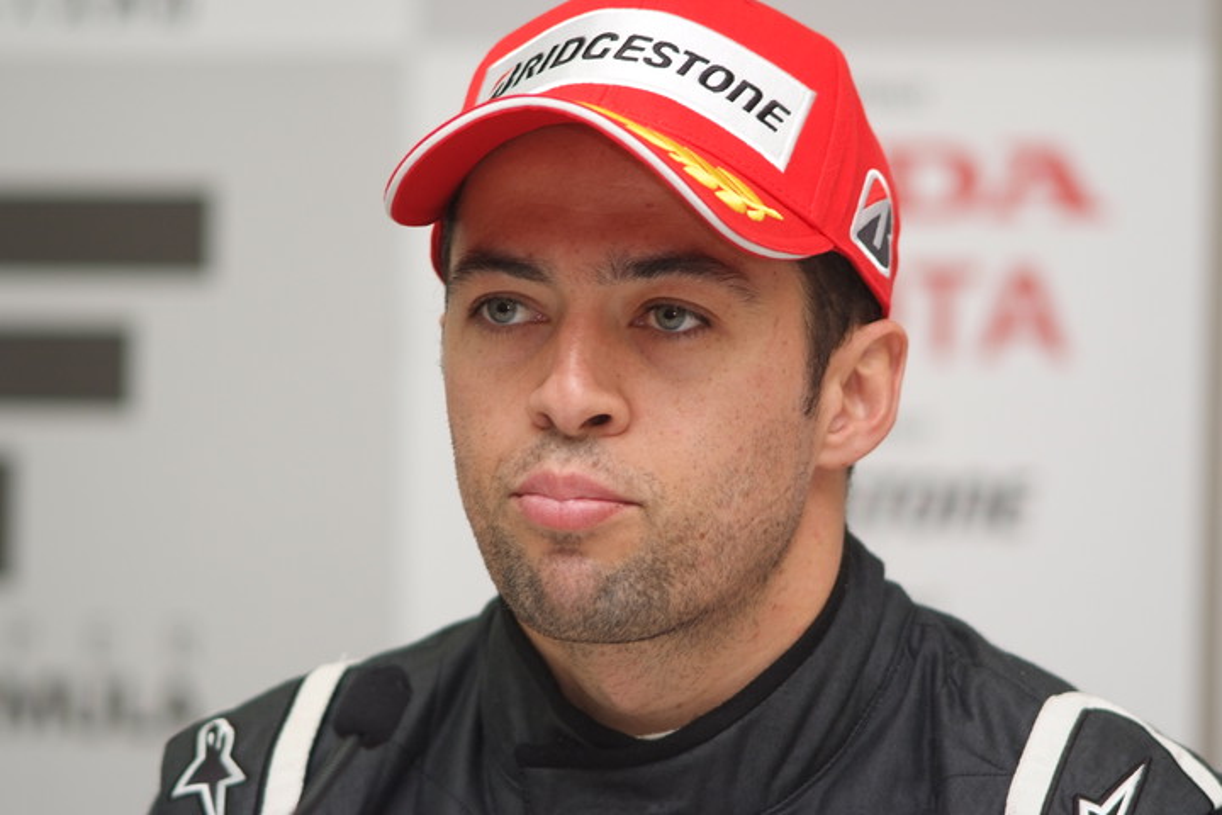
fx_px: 9164
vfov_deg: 5.1
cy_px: 408
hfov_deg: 7.6
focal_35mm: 270
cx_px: 611
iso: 400
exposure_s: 1/250
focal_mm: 180
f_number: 2.8
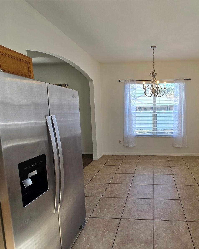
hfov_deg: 72.8
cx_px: 144
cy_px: 124
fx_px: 125
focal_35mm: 17
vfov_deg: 89.6
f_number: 2.2
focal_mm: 2.2
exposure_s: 1/120
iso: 50
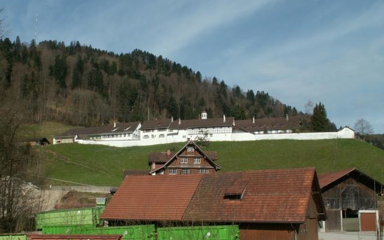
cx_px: 190
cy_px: 123
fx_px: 440
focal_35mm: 42
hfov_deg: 47.2
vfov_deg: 30.6
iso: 50
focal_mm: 6.45
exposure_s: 1/200
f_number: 8
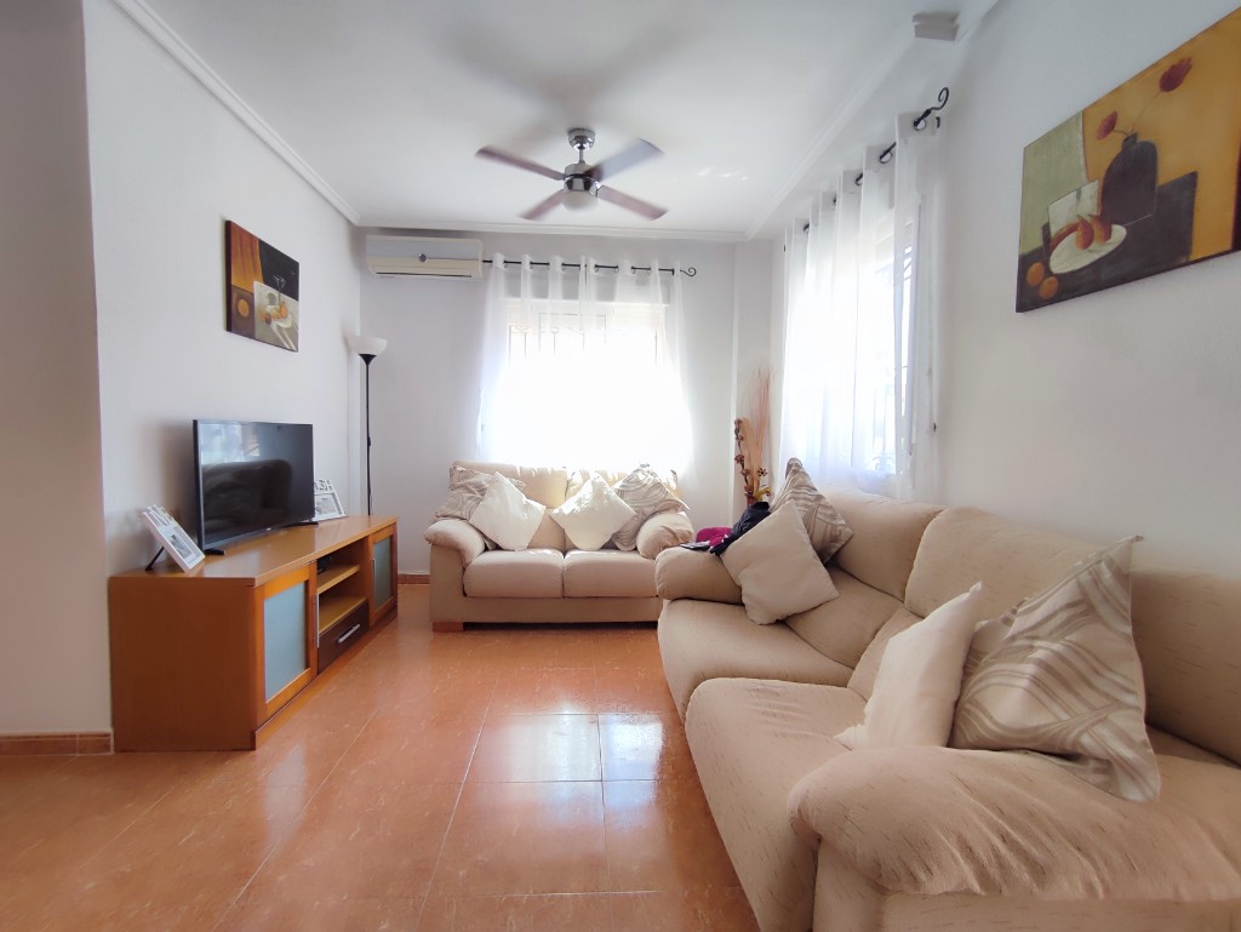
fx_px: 574
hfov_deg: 94.5
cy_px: 466
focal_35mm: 16
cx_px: 620
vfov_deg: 78.2
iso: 66
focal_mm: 1.65
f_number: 2.2
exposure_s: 1/100
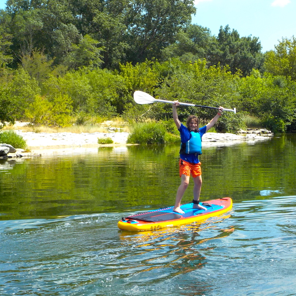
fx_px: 668
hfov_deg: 24.9
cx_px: 186
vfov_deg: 25.0
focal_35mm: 69
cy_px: 148
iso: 125
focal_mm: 7.9
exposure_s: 1/640
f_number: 4.7
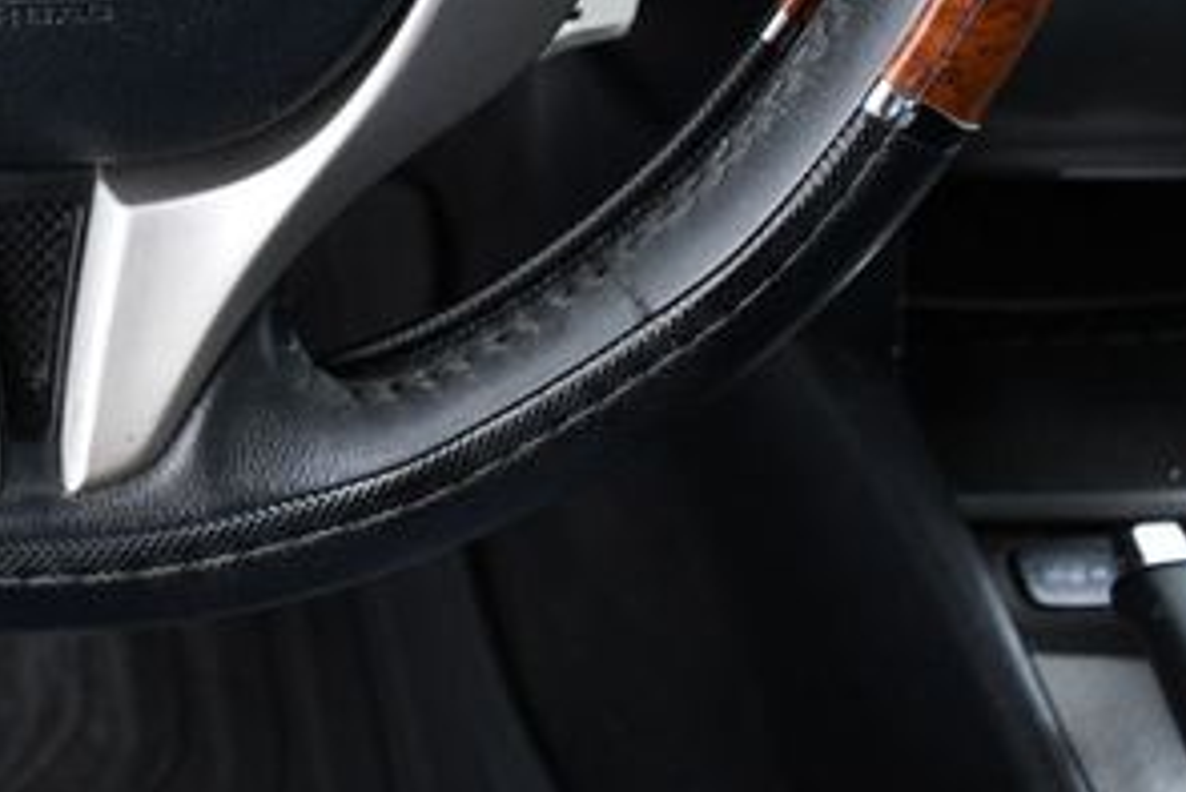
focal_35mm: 65
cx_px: 24
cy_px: -52
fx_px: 2142
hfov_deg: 29.1
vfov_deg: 20.1
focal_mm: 20
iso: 2500
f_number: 5
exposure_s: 1/100
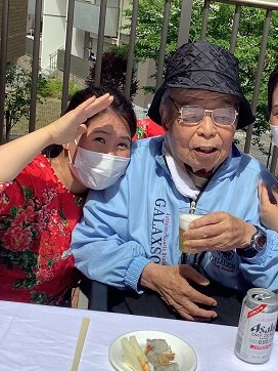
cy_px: 173
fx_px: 610
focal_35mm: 57
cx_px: 199
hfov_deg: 25.5
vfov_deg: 33.7
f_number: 2.4
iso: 25
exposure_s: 1/1508
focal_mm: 3.3
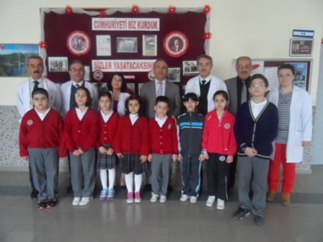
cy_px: 121
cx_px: 162
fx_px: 224
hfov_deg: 71.6
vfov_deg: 56.8
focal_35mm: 24
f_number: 3.2
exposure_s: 1/30
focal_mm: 4
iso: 640
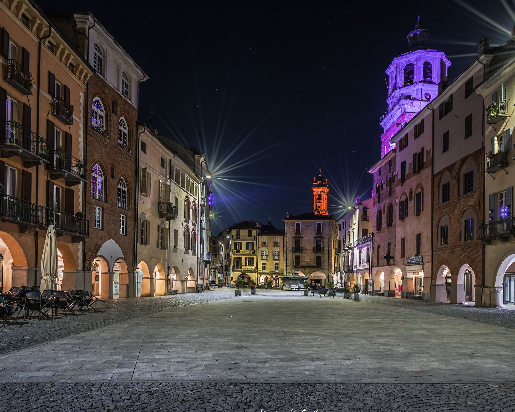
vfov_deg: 60.9
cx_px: 288
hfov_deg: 72.3
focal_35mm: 23
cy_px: 210
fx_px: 351
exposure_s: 15
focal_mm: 20
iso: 100
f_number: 16
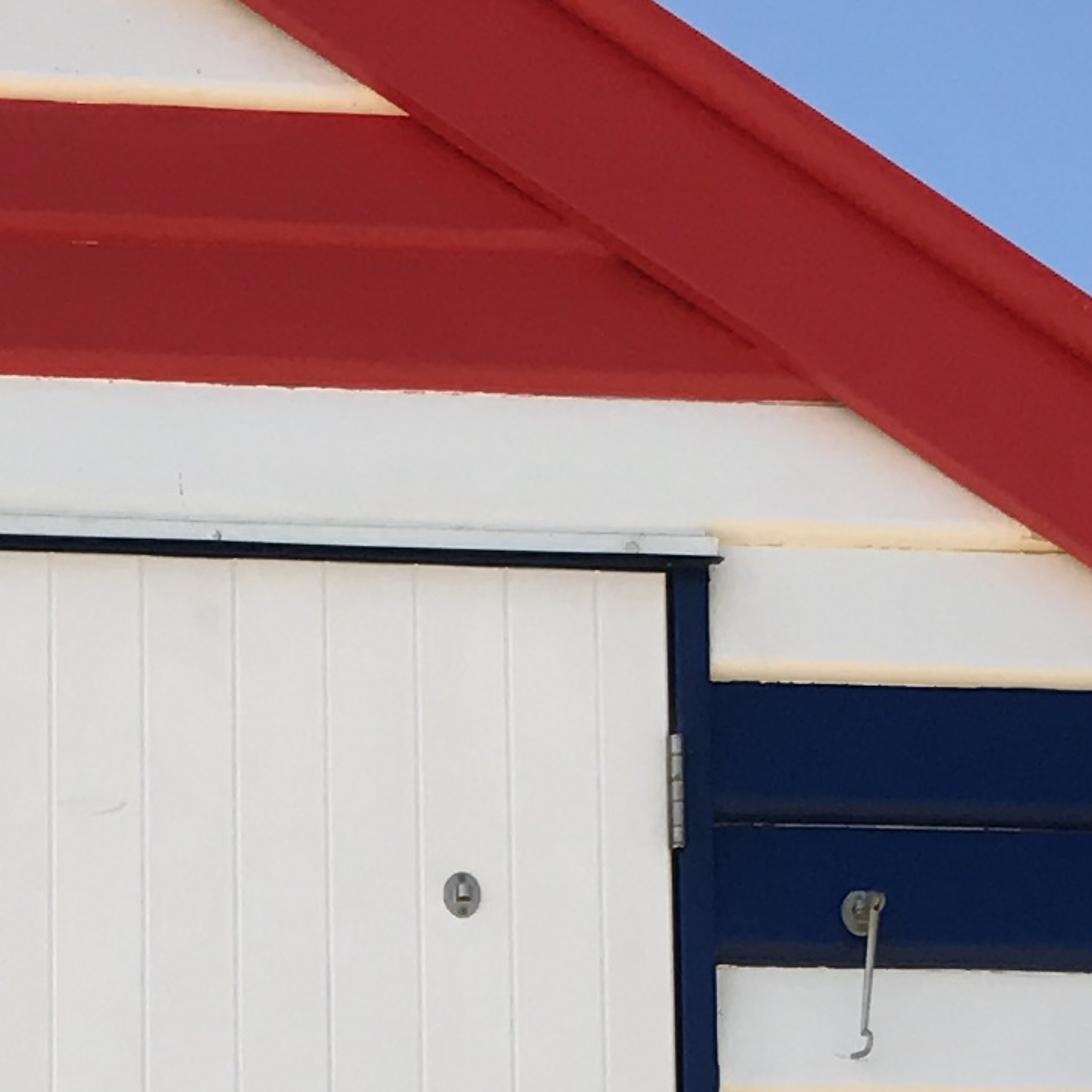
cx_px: 110
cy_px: 1566
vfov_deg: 12.2
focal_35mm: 137
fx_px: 4890
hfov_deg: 12.6
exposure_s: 1/1808
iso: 20
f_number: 1.8
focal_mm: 3.99
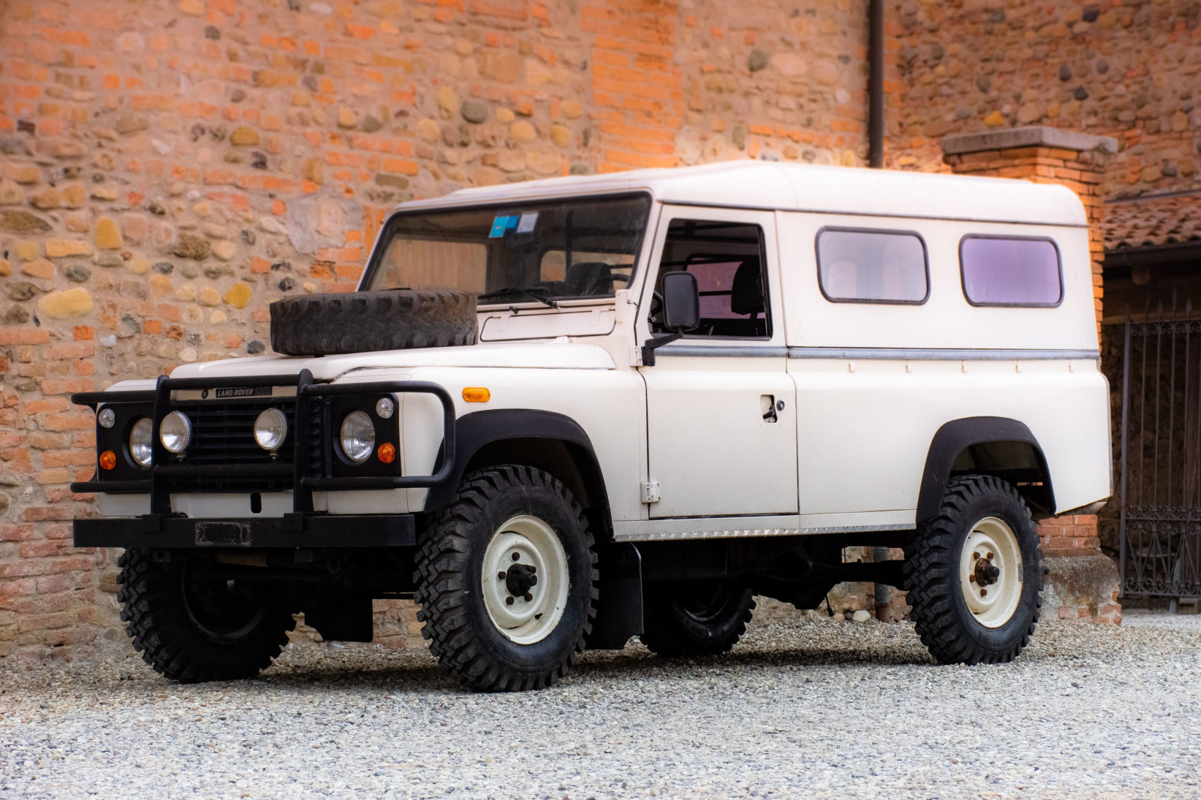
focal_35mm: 84
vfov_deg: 16.3
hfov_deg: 24.2
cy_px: 400
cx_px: 600
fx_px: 2802
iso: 500
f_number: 8
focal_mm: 56
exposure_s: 1/500
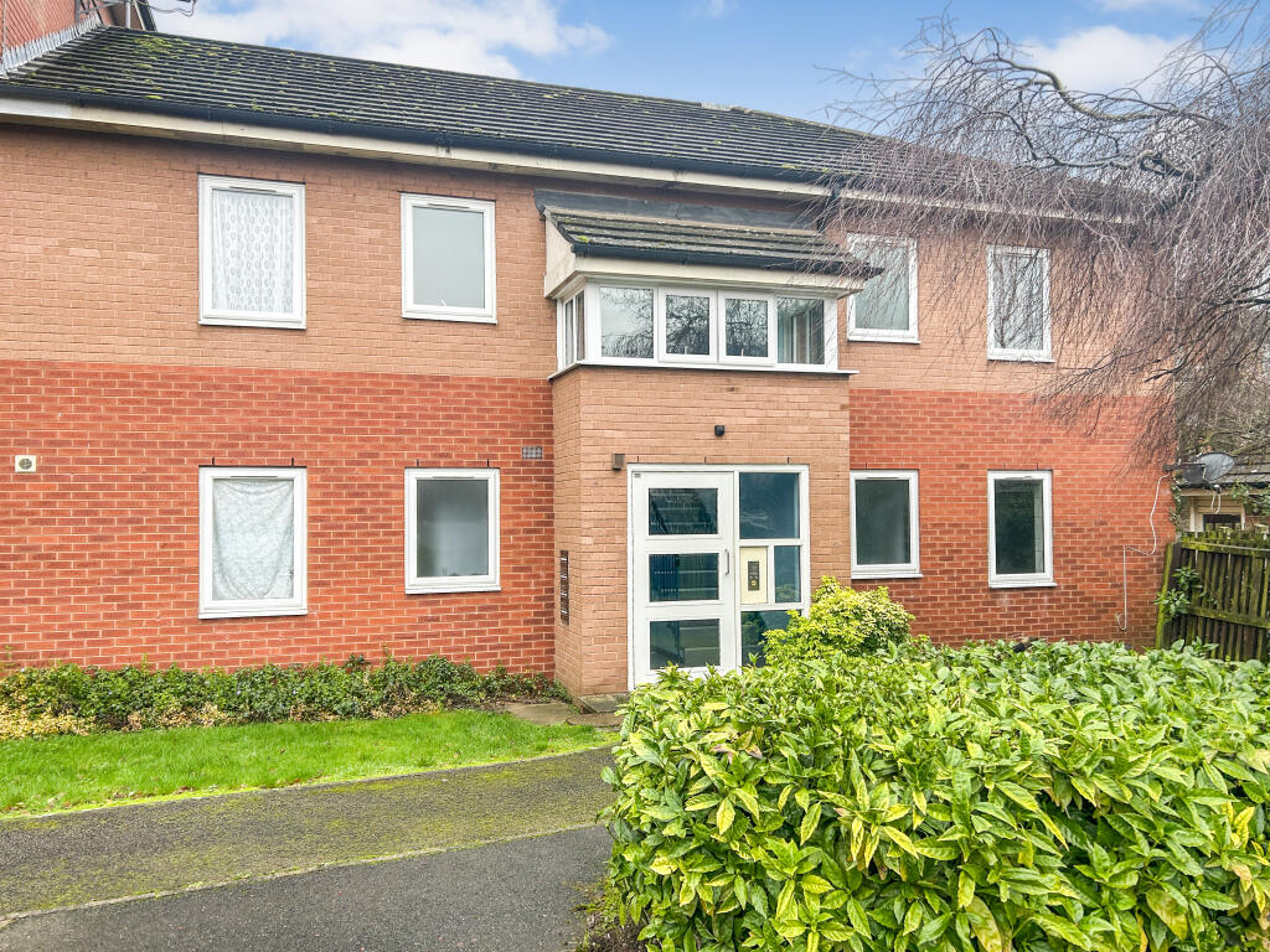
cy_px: 476
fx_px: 954
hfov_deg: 67.3
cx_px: 635
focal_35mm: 26
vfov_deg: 53.1
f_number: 1.5
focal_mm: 5.7
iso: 40
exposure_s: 1/170
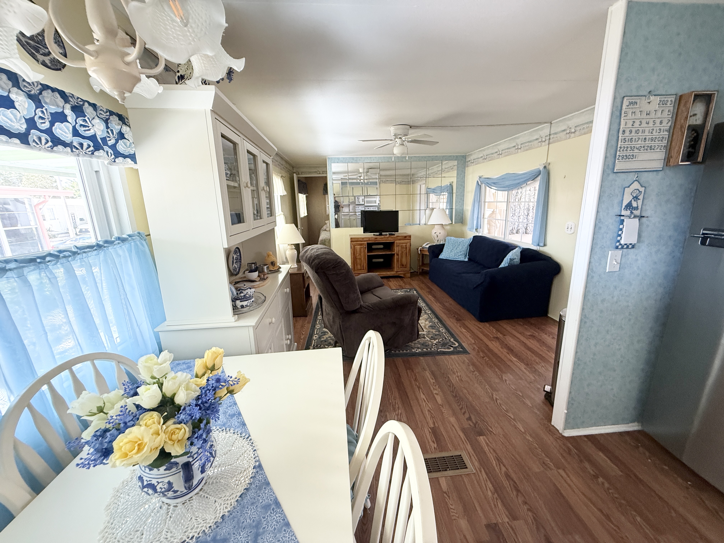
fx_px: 293
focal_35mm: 14
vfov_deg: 85.7
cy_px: 272
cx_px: 362
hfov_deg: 102.1
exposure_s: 1/99
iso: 250
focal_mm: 2.22
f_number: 2.2
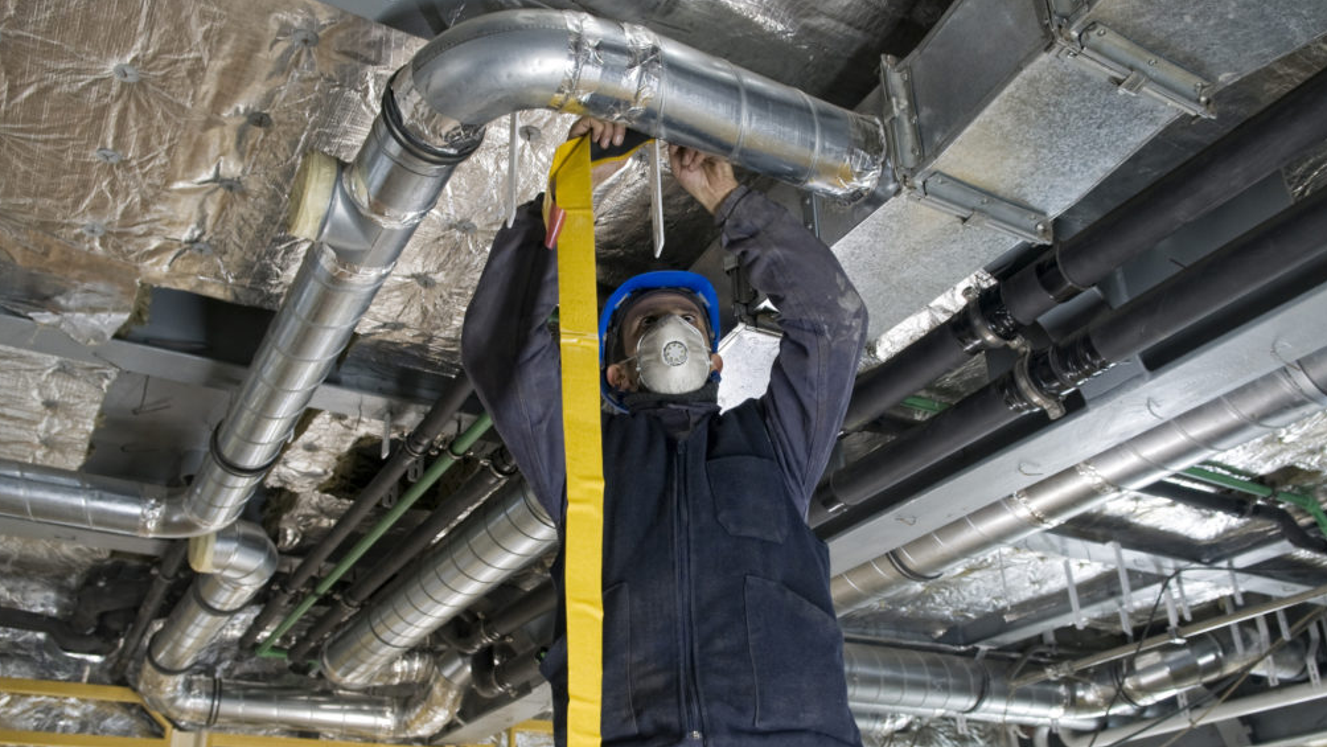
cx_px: 667
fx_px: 1126
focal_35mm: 32
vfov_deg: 36.6
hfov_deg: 61.0
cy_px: 436
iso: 200
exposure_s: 1/2.5
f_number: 5
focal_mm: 20
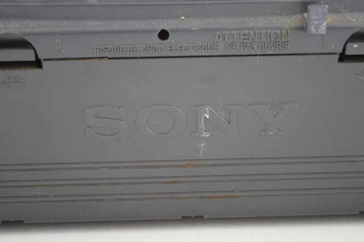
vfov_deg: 16.5
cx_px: 182
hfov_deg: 24.6
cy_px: 121
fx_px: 833
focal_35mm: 82
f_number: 5.6
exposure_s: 1/15
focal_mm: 55
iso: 720
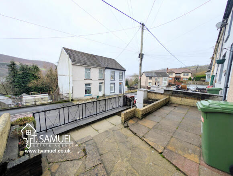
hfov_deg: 110.4
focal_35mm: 12
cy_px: 88
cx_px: 116
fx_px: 81
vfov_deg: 94.7
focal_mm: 2.23
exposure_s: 1/147
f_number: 1.95
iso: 40
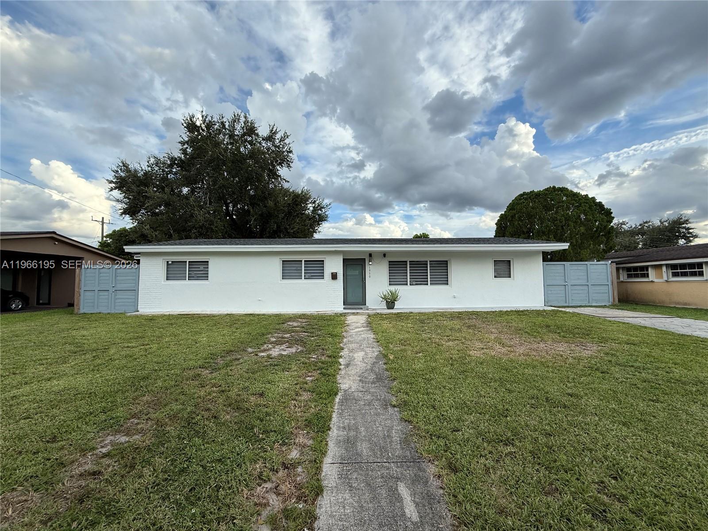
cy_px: 266
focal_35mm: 14
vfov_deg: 85.7
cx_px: 354
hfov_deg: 102.1
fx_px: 286
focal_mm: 2.22
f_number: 2.2
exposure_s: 1/734
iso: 50
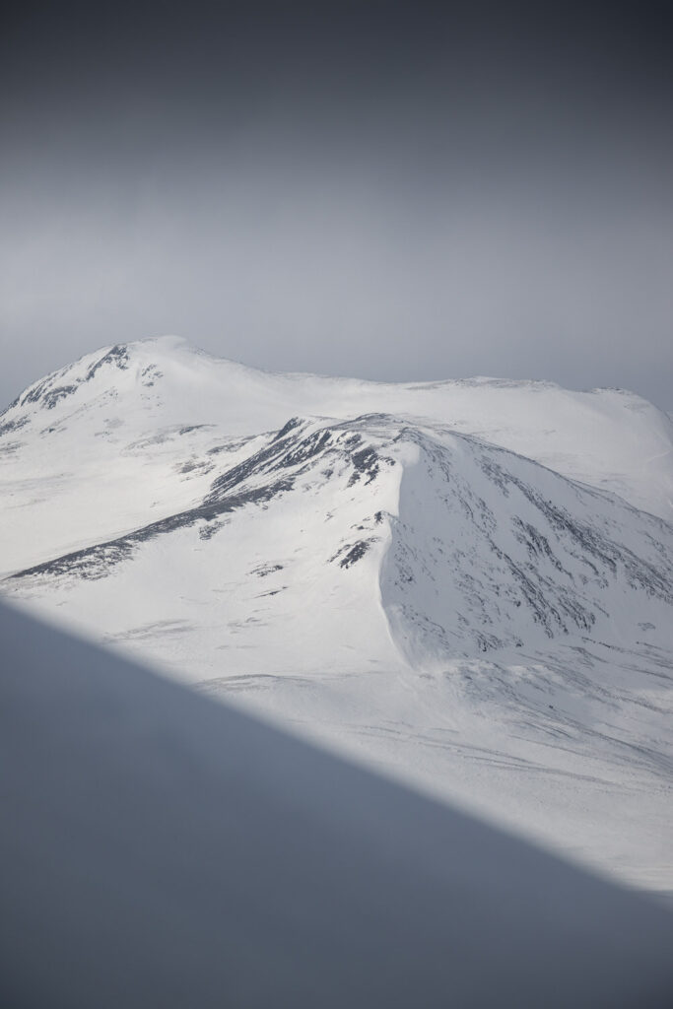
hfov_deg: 2.5
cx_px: 336
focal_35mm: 560
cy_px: 504
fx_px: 15697
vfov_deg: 3.7
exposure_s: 1/2000
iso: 100
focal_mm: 560
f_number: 5
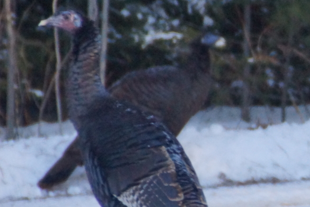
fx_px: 5519
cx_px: 169
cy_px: 158
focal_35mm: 641
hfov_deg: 3.2
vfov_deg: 2.1
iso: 1600
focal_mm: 250
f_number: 6.3
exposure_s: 1/320
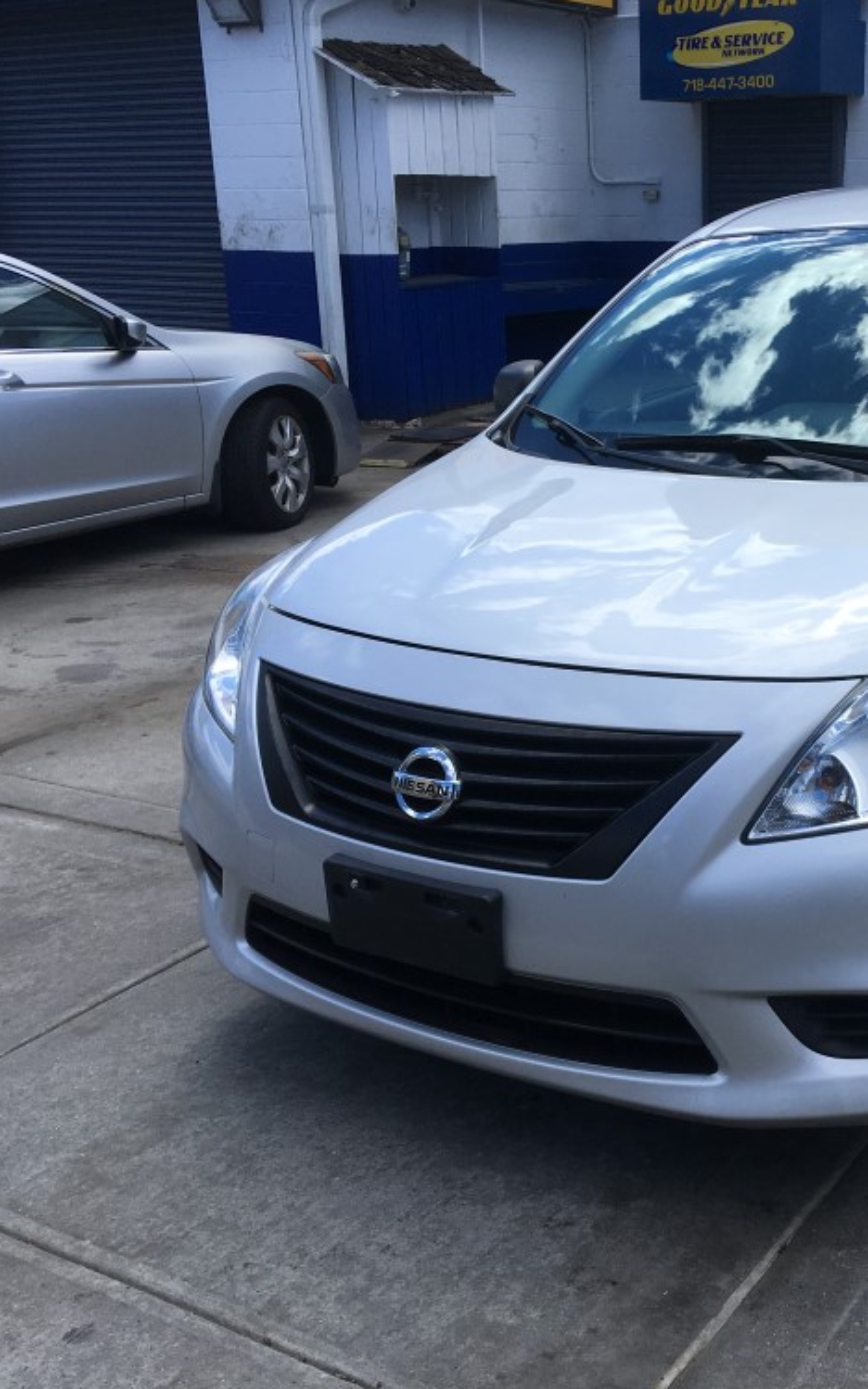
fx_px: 1590
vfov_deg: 47.2
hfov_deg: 29.8
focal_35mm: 42
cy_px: 681
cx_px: 701
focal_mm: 4.15
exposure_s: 1/1183
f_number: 2.2
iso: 25
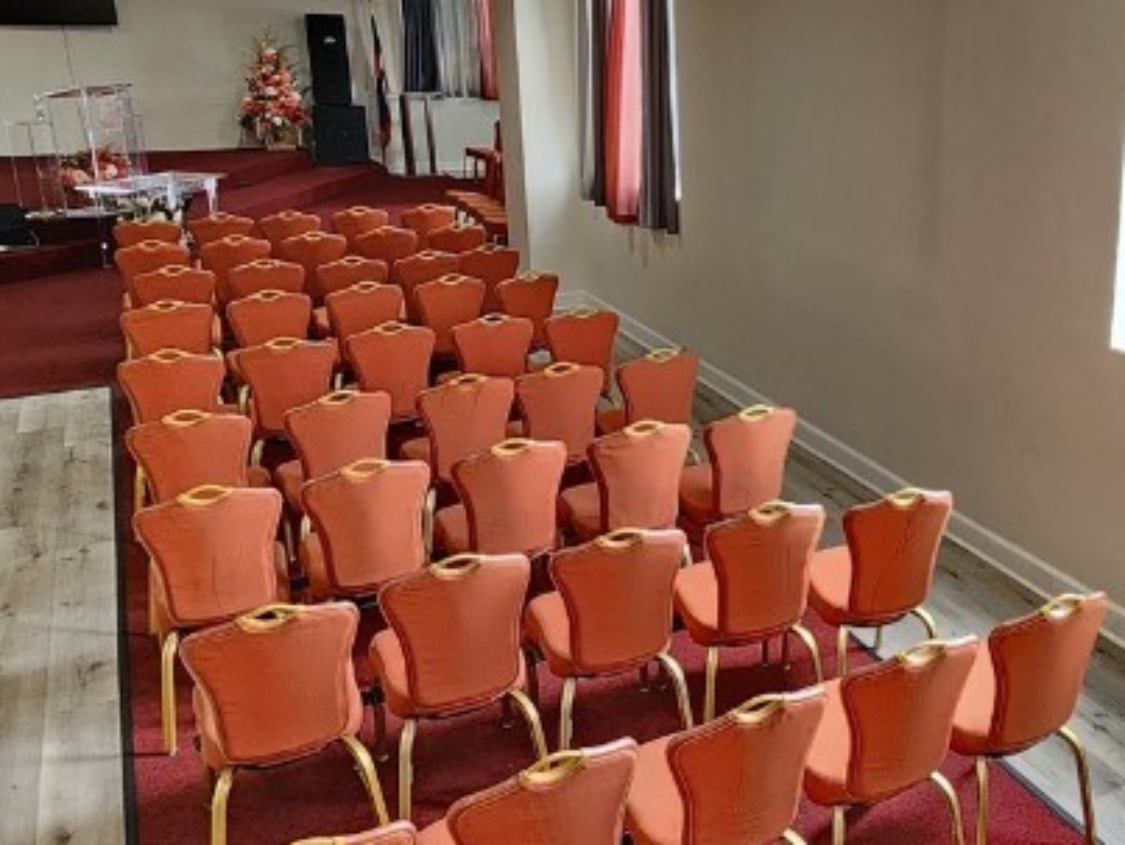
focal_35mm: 33
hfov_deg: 51.3
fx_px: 1073
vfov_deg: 42.9
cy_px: 357
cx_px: 924
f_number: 2.2
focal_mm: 2.2
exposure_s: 1/60
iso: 400
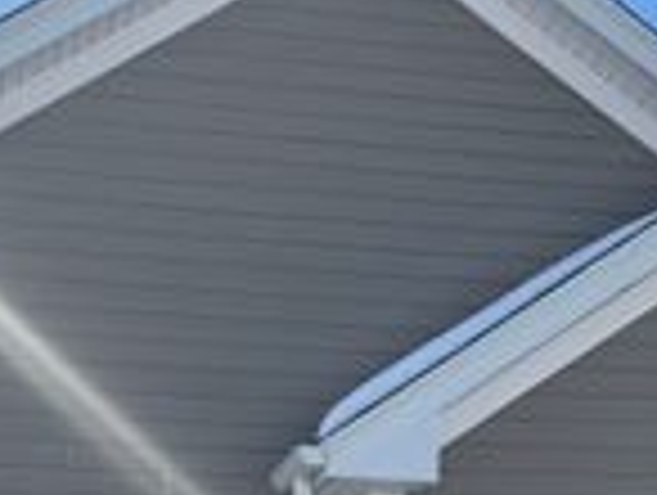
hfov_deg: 23.8
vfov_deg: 16.5
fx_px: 1559
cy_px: 731
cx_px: 292
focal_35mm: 82
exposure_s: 1/4950
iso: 80
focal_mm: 6.76
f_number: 1.78
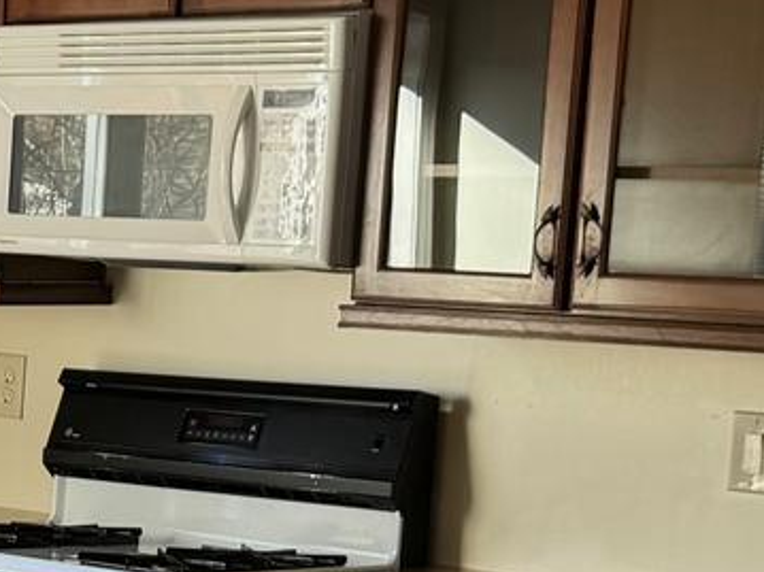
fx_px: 3023
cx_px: -489
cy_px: 595
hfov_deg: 13.3
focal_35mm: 137
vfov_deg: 10.7
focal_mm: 6.76
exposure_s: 1/121
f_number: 1.78
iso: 50
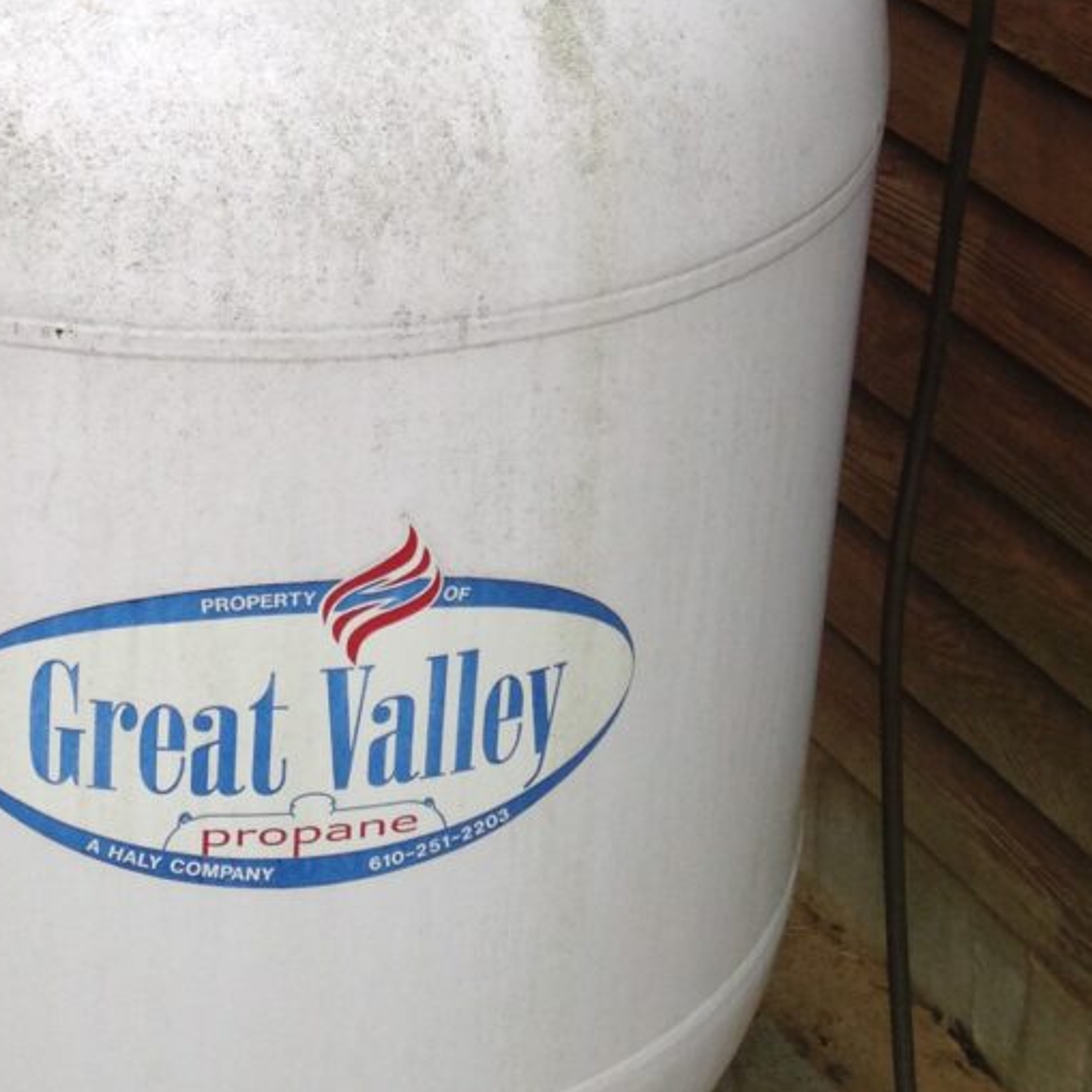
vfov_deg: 18.9
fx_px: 3141
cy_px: -124
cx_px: -24
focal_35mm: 88
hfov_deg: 19.1
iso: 50
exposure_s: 1/204
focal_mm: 4.12
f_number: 2.4
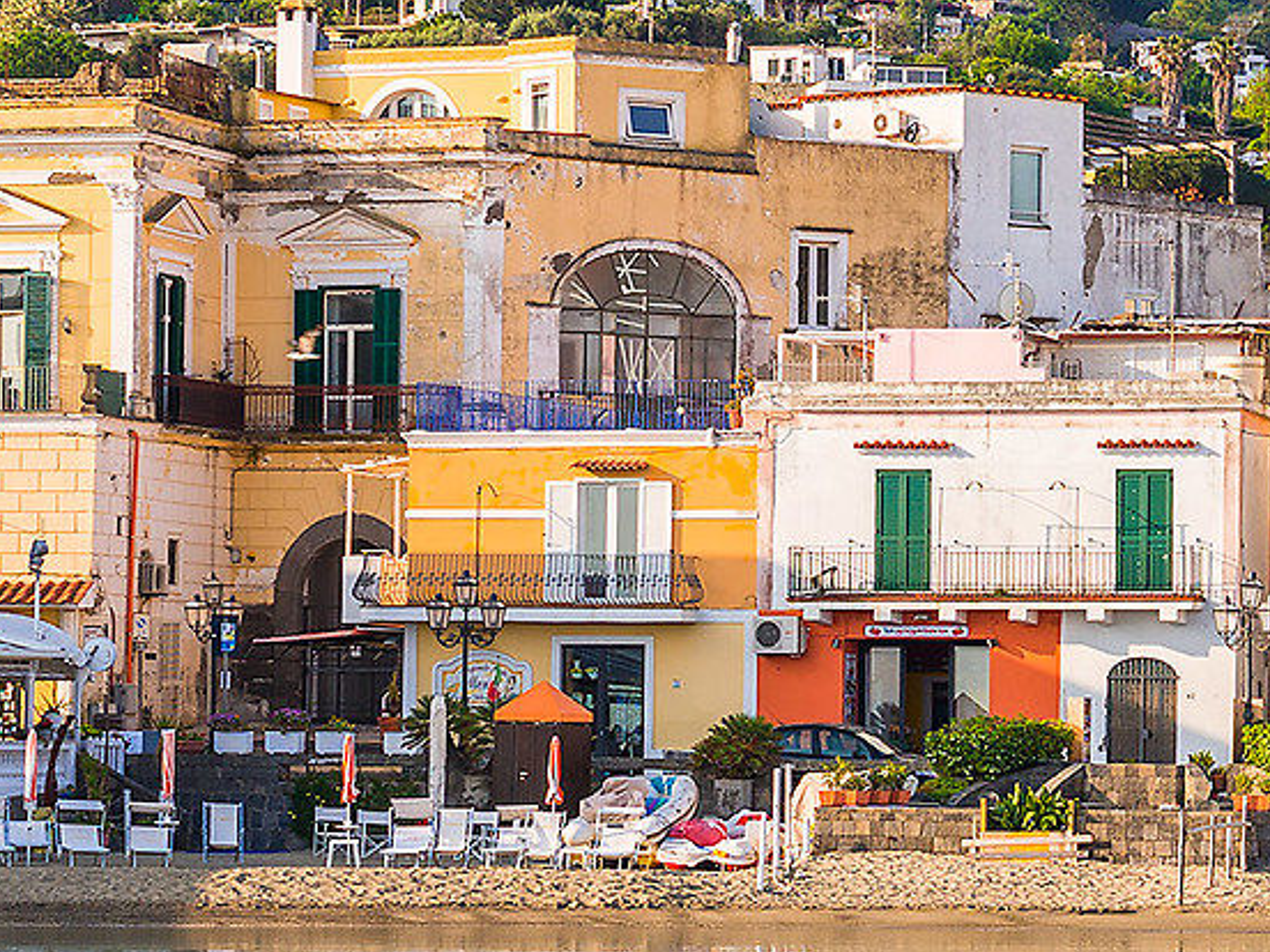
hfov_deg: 10.4
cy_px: 477
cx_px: 1277
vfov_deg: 7.9
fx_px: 6897
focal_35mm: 188
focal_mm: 45
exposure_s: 1/100
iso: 100
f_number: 7.1
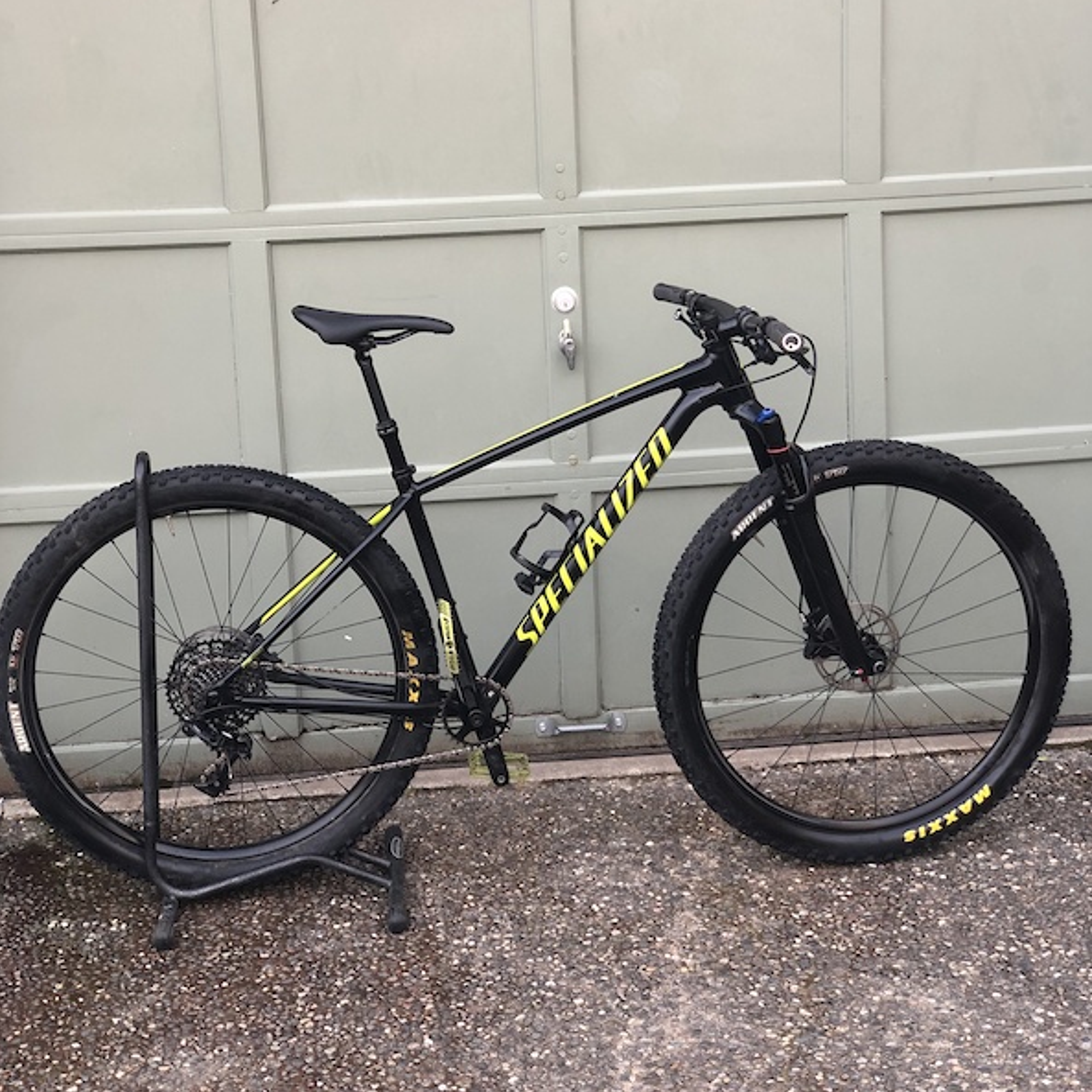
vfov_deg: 27.7
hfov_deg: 27.7
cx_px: 545
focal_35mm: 62
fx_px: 2213
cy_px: 447
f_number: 2.4
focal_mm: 6
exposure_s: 1/60
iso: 32
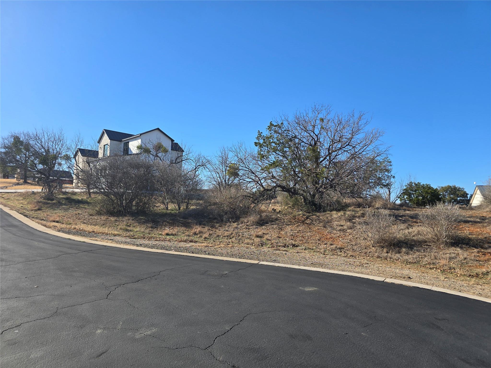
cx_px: 246
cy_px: 184
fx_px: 326
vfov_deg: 58.9
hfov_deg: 73.9
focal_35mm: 23
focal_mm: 6.3
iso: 12
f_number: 1.7
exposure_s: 1/655
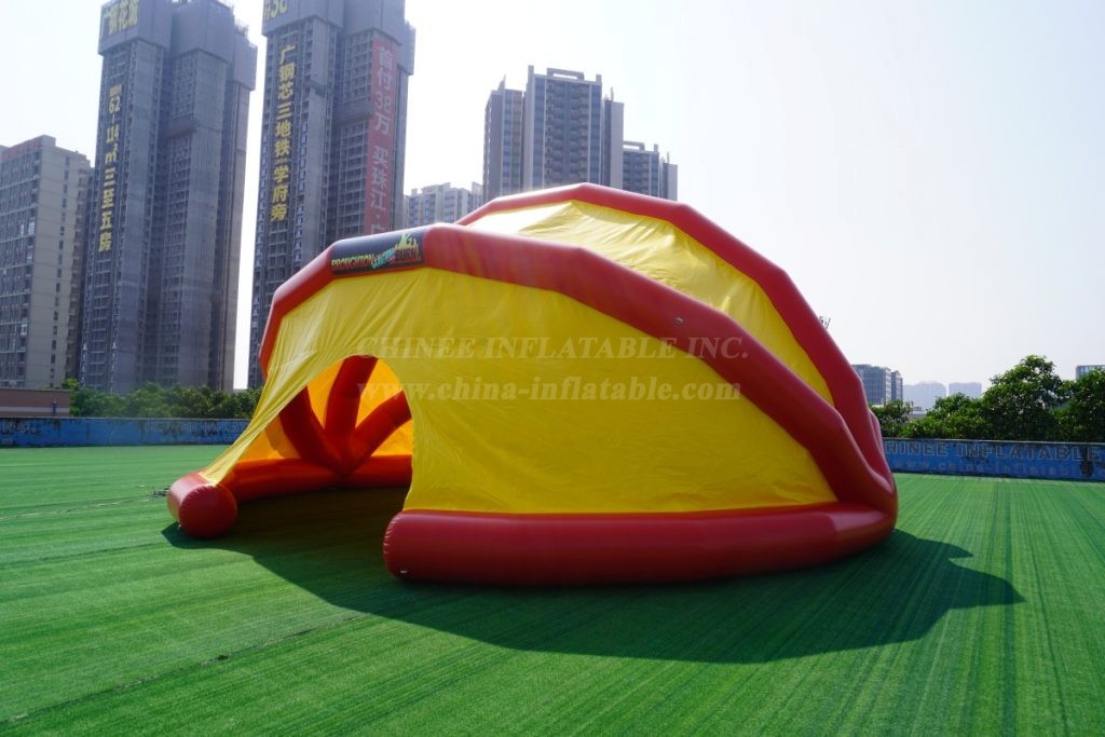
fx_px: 737
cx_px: 552
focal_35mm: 24
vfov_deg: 53.1
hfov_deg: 73.7
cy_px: 368
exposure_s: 1/160
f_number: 10
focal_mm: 16
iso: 100
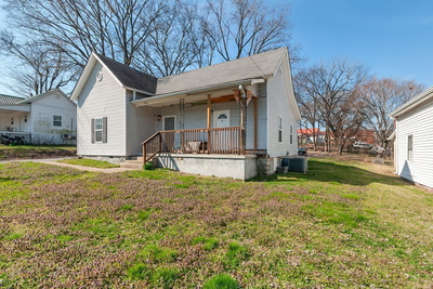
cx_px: 216
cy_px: 144
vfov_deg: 77.4
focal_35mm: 15
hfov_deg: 100.4
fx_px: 180
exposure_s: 1/320
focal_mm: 10
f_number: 10
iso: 200
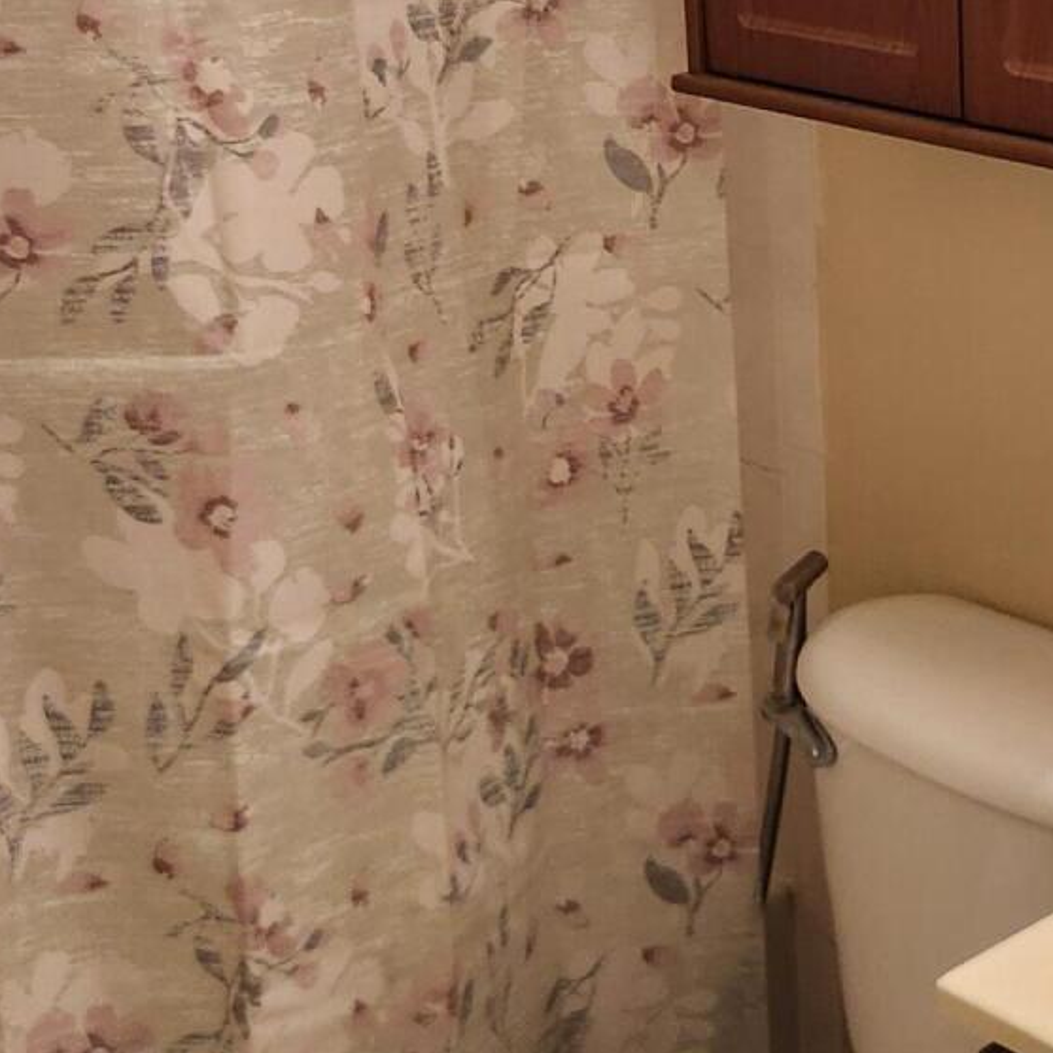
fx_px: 2512
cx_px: 854
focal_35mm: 73
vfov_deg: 23.4
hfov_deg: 23.3
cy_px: 253
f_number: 1.8
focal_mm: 5.4
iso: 400
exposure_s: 1/120
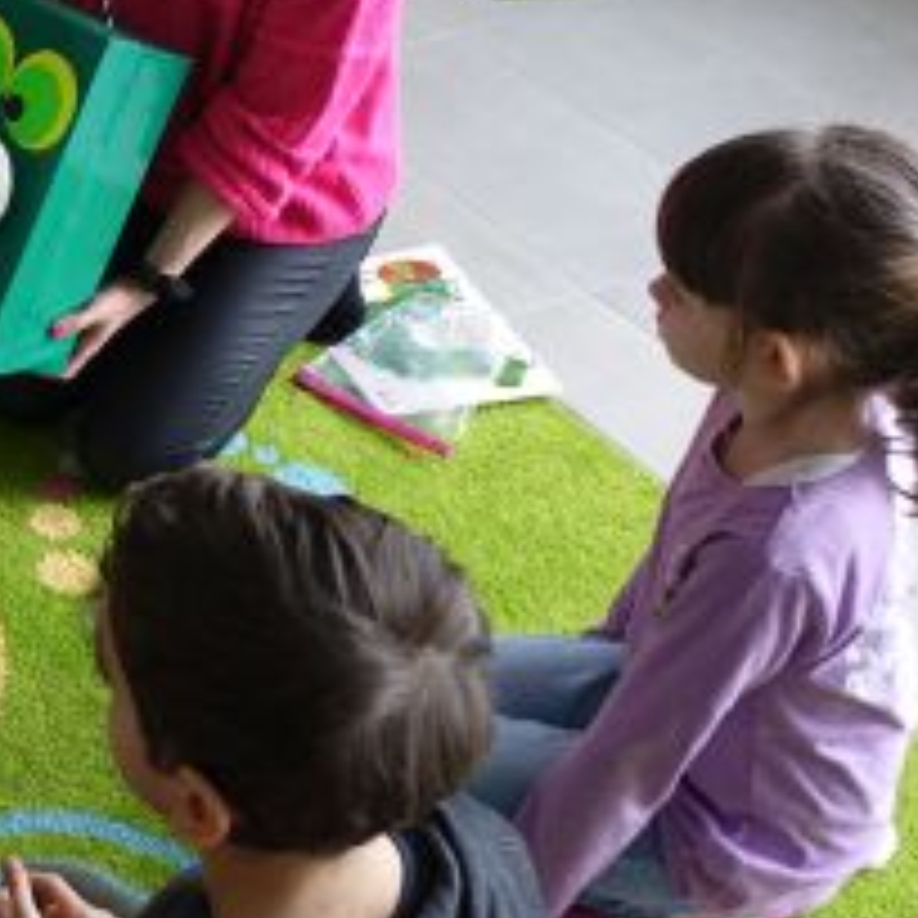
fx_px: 1920
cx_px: -266
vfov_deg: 26.5
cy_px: 209
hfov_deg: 23.8
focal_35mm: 64
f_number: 2.8
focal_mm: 8.8
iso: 125
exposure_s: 1/50
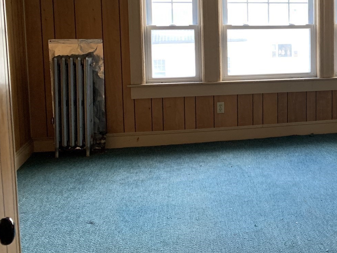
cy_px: 58
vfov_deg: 26.6
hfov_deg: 32.9
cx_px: 330
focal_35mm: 54
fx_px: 526
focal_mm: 4.25
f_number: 1.8
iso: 160
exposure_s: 1/60
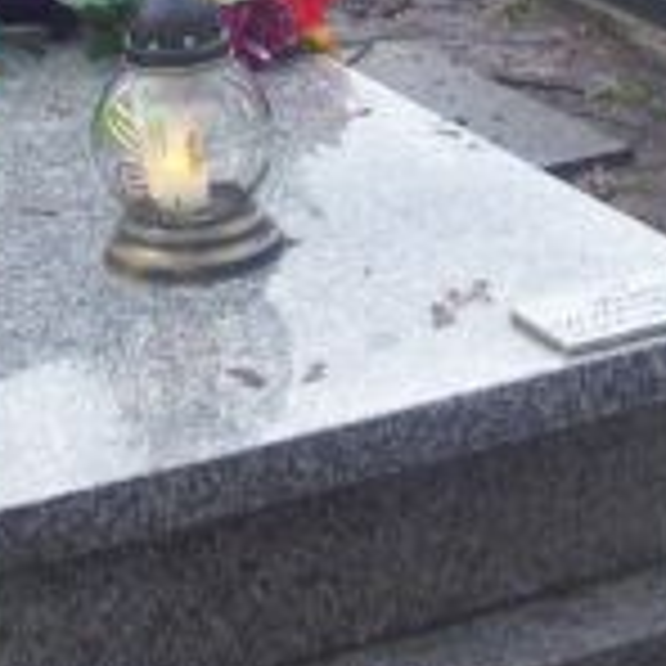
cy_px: -166
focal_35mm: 138
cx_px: 292
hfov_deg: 12.6
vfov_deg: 12.3
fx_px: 3004
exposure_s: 1/84.4
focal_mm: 6
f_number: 2.7
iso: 80
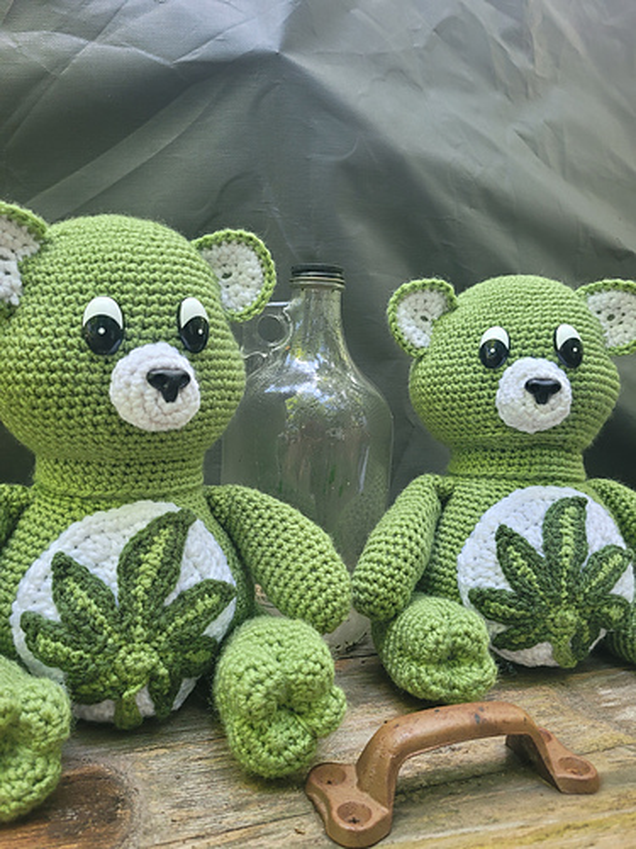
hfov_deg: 53.1
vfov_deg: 67.3
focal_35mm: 26
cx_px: 318
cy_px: 424
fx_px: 637
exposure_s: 1/120
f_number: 1.8
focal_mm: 5.4
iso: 160
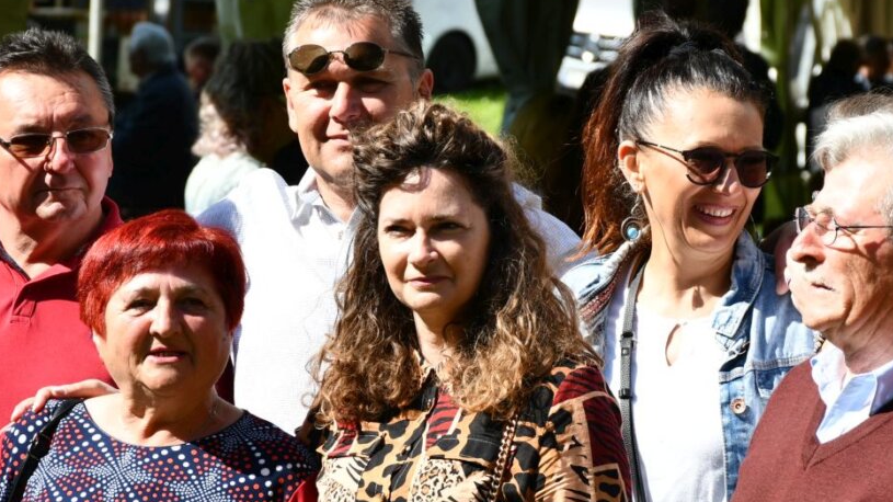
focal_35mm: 230
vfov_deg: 5.3
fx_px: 5445
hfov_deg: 9.4
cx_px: 506
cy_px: 375
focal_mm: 95
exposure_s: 1/250
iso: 160
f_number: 8
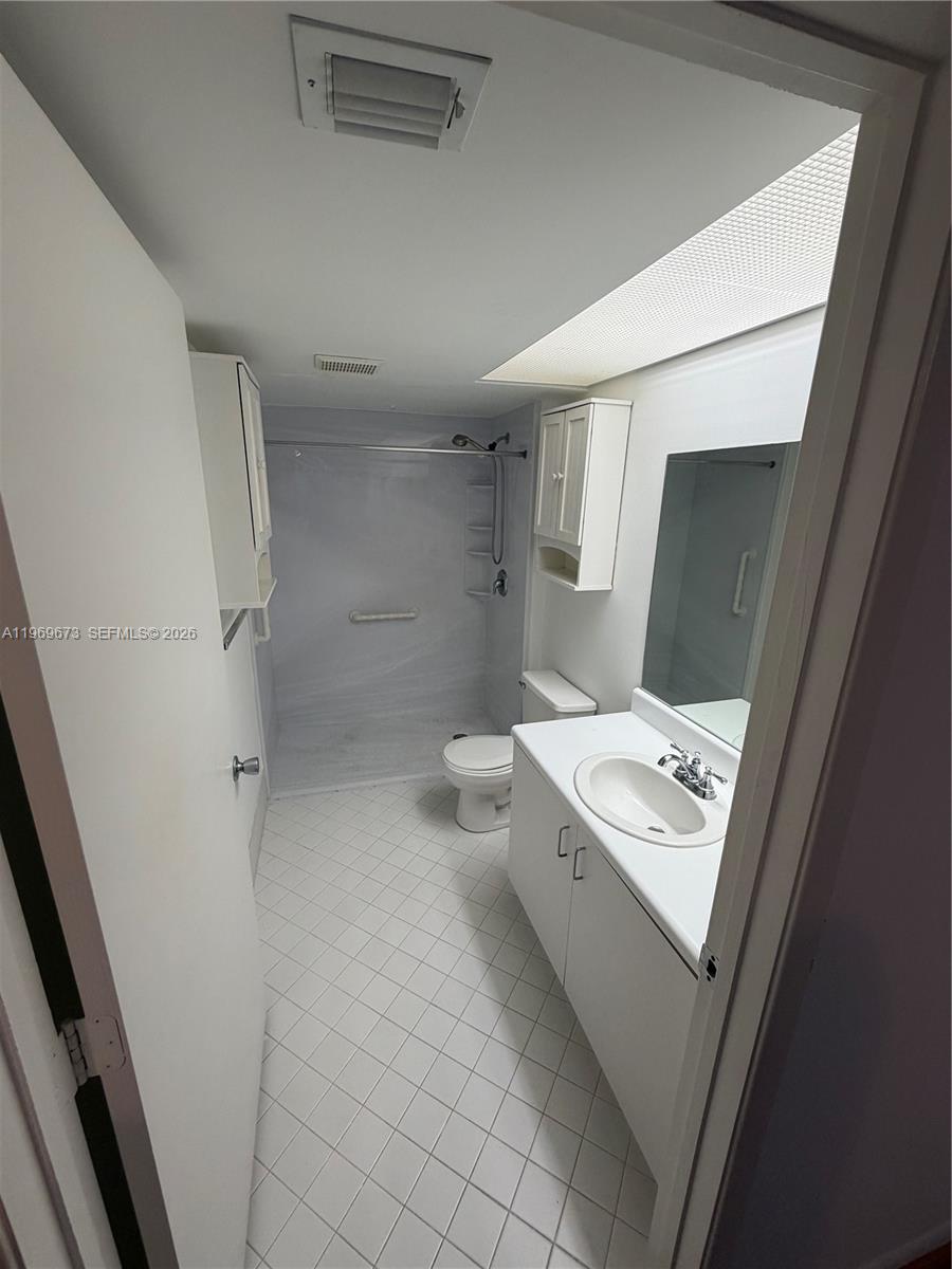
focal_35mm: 14
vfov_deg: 102.1
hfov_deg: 85.7
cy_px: 634
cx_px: 476
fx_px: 513
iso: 160
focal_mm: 2.22
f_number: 2.2
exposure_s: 1/120
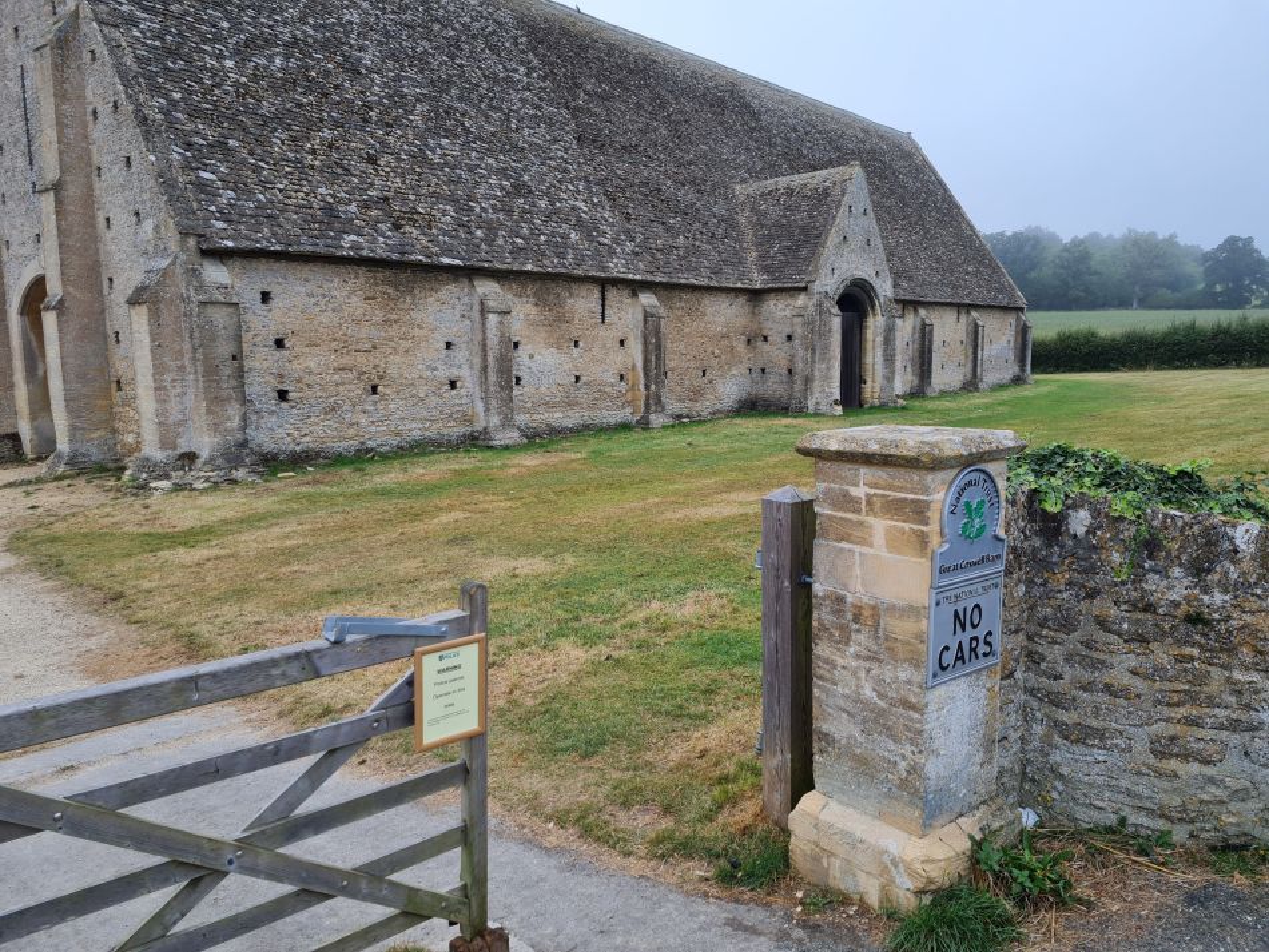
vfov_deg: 53.1
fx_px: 953
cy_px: 476
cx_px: 634
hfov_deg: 67.3
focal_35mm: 26
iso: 50
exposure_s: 1/349
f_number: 1.8
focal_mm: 5.4
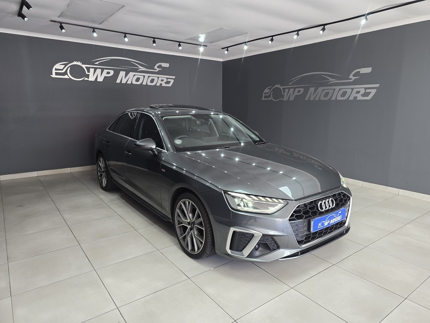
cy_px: 162
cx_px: 215
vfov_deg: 58.9
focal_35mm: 23
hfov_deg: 73.9
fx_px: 286
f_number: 1.7
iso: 80
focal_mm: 6.3
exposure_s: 1/100
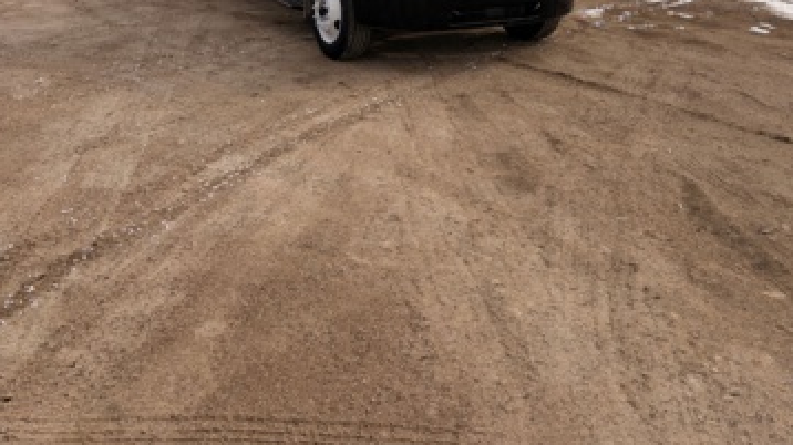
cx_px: 396
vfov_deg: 29.1
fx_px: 799
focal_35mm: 38
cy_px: 0
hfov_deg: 52.8
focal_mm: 5.96
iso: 64
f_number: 1.6
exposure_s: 1/6329
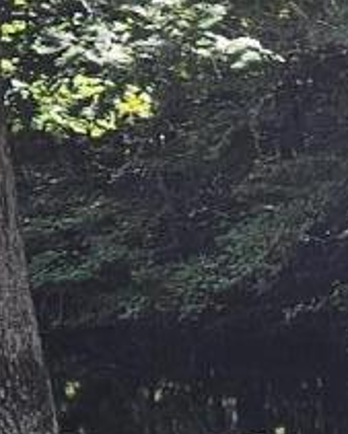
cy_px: 440
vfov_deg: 9.0
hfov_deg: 5.9
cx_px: 1499
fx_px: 2740
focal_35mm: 213
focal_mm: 5.4
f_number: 1.8
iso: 25
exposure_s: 1/262
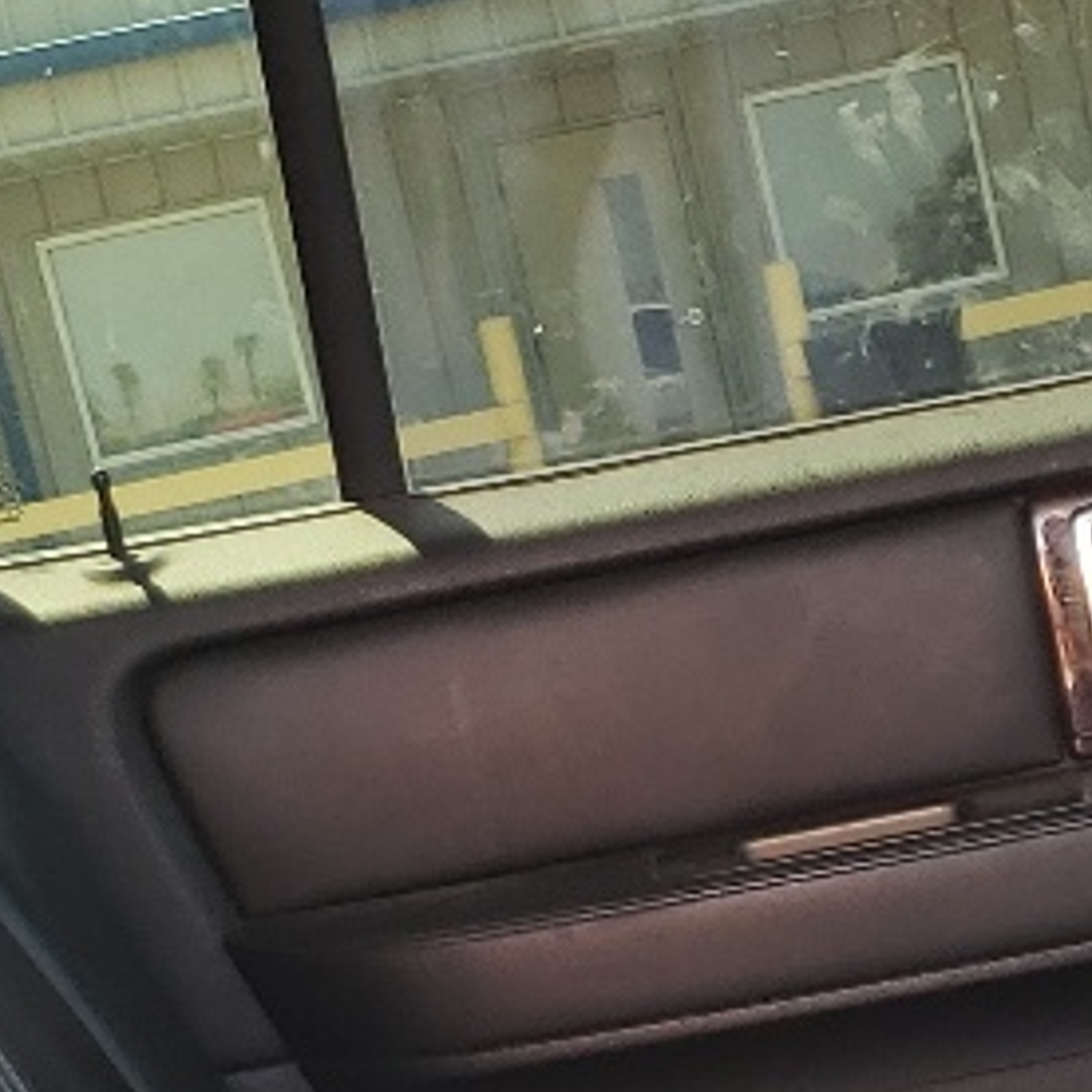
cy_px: 1230
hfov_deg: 12.9
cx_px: 1227
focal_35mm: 133
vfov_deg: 12.9
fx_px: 4747
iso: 50
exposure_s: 1/60.2
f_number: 1.5
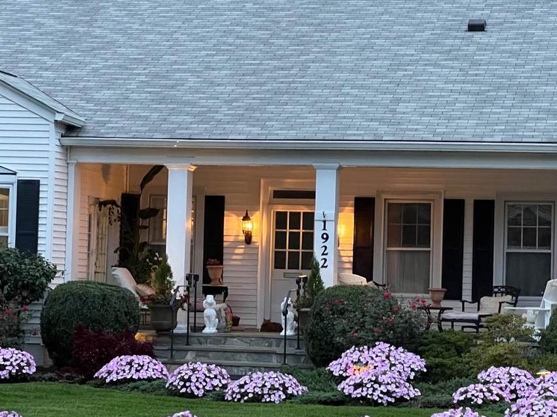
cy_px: 217
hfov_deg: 16.9
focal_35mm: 116
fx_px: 1866
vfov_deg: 12.8
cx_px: 387
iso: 640
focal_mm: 9
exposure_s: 1/60
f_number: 2.8
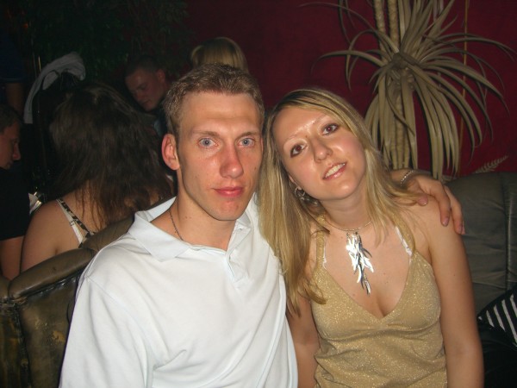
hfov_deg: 49.0
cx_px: 258
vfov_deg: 37.7
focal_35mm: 38
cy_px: 194
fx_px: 568
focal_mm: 7.9
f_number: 2.8
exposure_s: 1/60
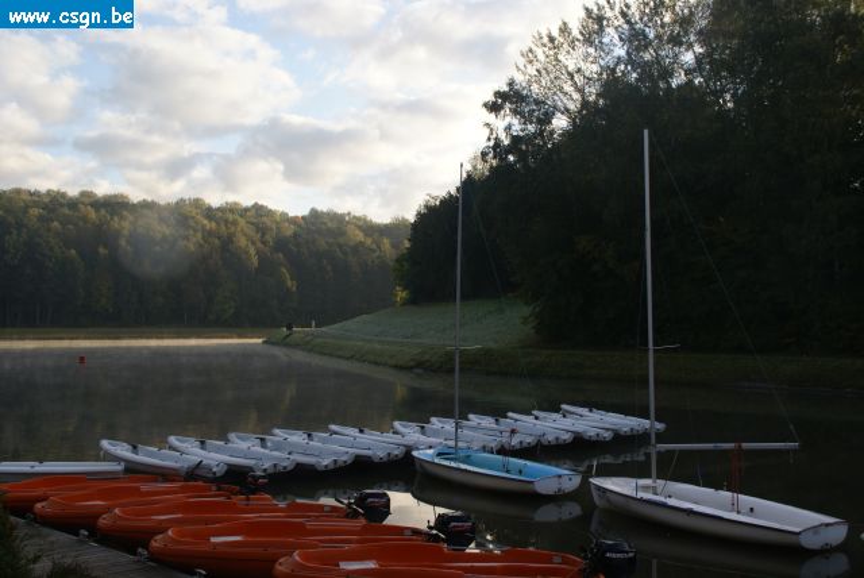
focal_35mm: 42
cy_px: 289
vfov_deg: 32.0
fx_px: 1009
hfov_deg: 46.4
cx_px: 432
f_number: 11
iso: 100
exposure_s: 1/80
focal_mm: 28
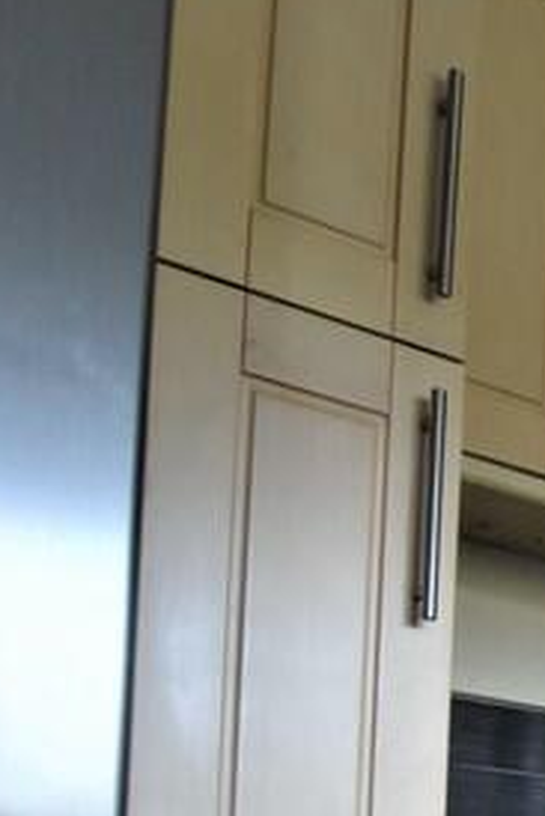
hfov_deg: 19.4
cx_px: 923
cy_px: 931
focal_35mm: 56
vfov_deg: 31.1
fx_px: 1270
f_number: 3.5
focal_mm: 10
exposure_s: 1/250
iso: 640
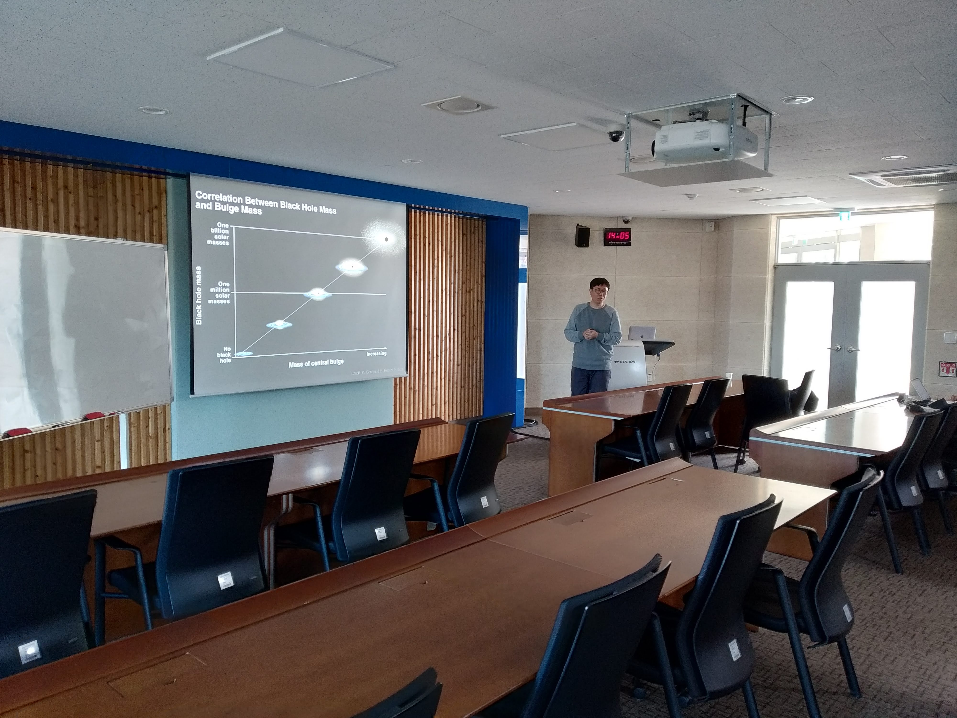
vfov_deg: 53.1
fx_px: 719
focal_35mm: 26
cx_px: 478
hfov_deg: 67.3
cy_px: 359
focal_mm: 3.82
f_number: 2.2
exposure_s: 1/20
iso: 400
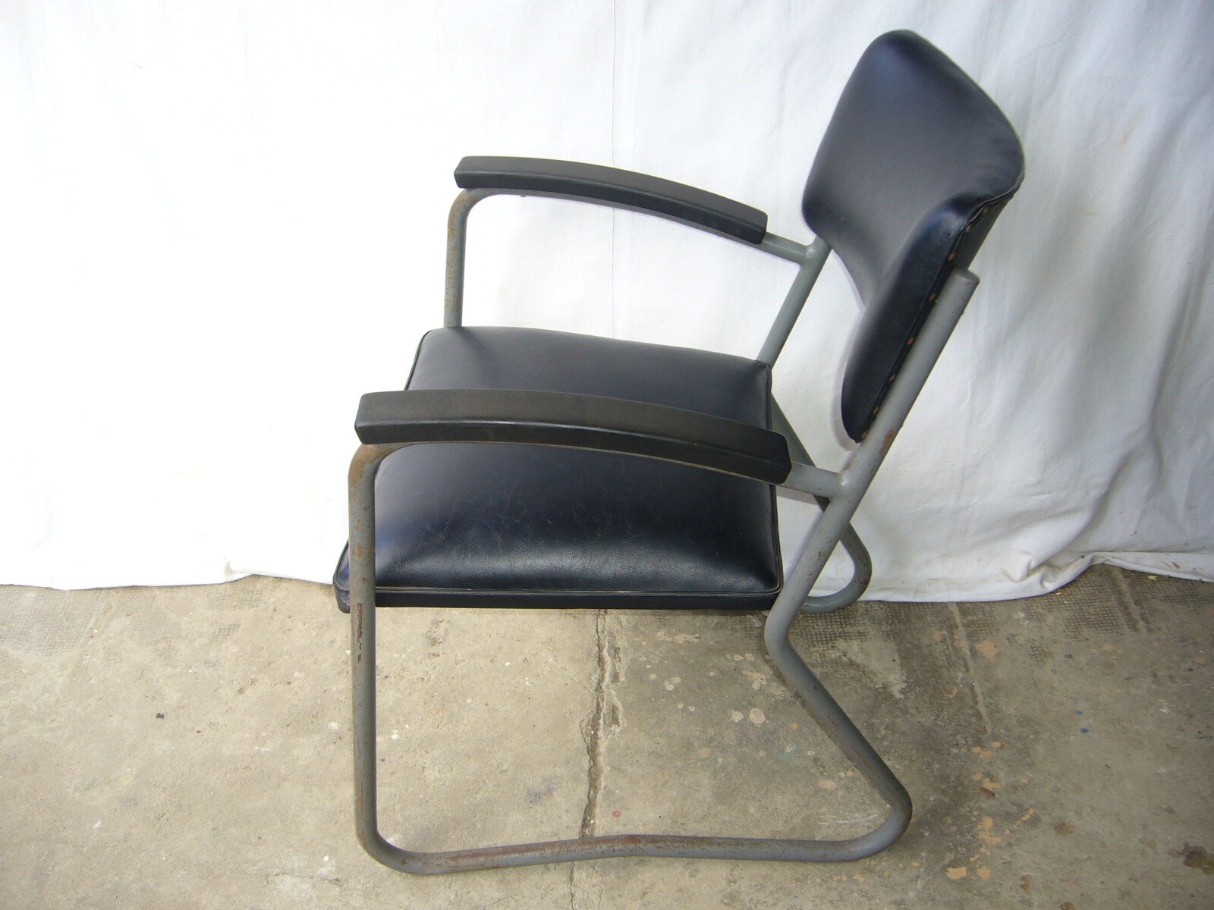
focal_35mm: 35
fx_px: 1227
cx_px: 607
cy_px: 455
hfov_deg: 52.6
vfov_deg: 40.7
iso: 80
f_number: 2.8
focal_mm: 5.8
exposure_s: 1/100
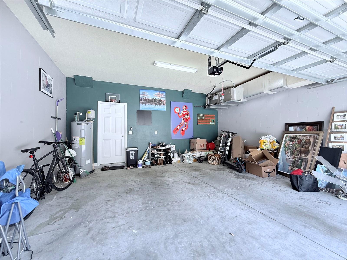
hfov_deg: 102.1
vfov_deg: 85.7
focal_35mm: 14
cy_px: 130
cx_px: 174
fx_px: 140
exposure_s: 1/99
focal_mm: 2.22
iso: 80
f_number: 2.2
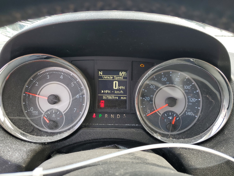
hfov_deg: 67.3
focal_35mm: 26
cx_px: 117
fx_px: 176
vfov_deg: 53.1
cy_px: 88
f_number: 1.5
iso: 50
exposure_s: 1/149
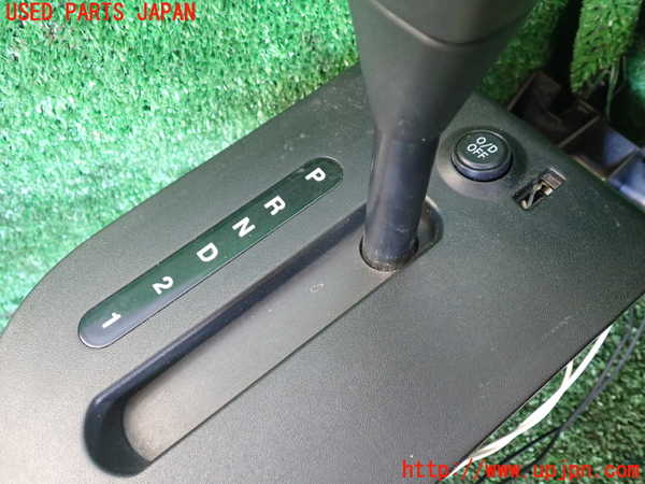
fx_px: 559
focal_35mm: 30
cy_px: 242
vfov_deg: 46.8
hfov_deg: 60.0
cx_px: 322
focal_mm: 5.4
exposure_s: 1/30
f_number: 2.3
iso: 640
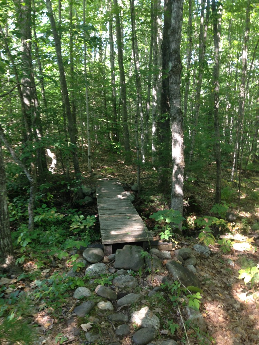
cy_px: 172
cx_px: 130
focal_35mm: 33
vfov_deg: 55.4
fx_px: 329
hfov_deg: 42.9
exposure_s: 1/24
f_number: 2.4
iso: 50
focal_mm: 4.12
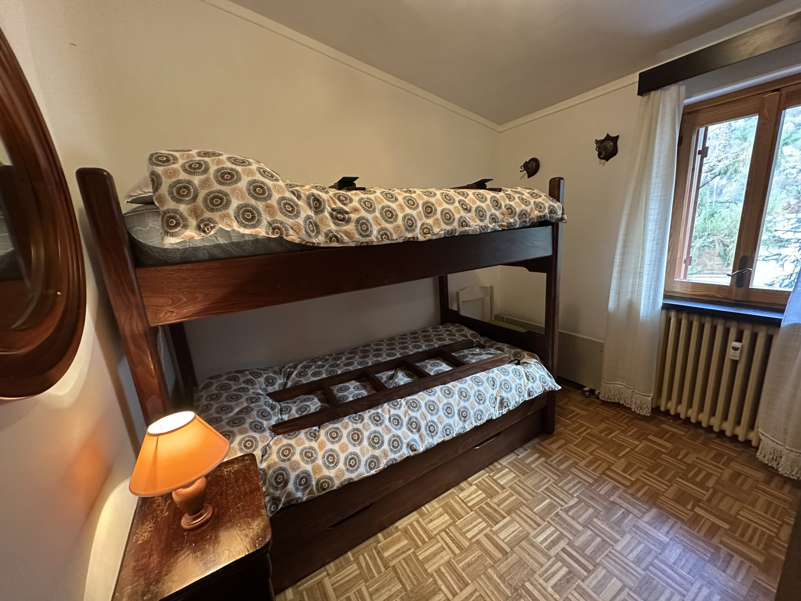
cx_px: 400
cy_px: 300
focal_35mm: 14
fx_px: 324
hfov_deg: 102.1
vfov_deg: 85.7
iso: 640
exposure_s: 1/50
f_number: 2.2
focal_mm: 2.22
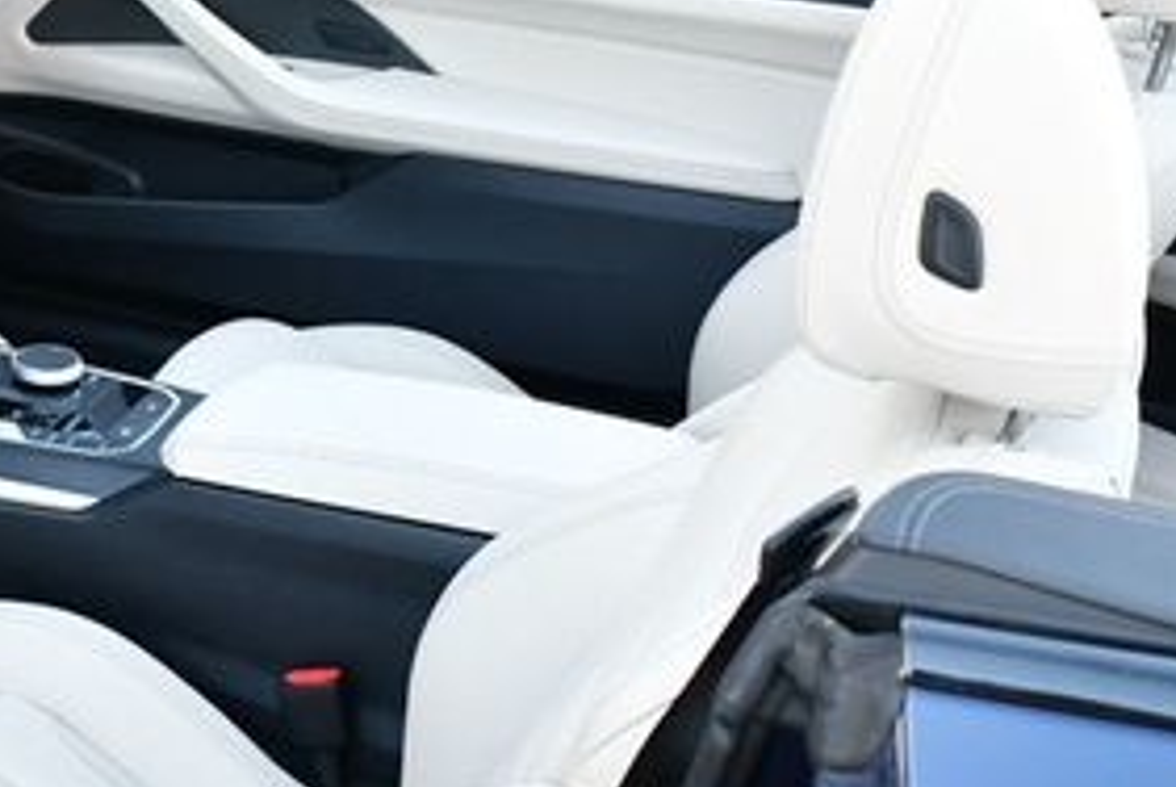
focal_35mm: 82
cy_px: 352
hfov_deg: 23.8
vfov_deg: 16.7
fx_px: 2681
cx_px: 25
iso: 720
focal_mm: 18
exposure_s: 1/250
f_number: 3.5
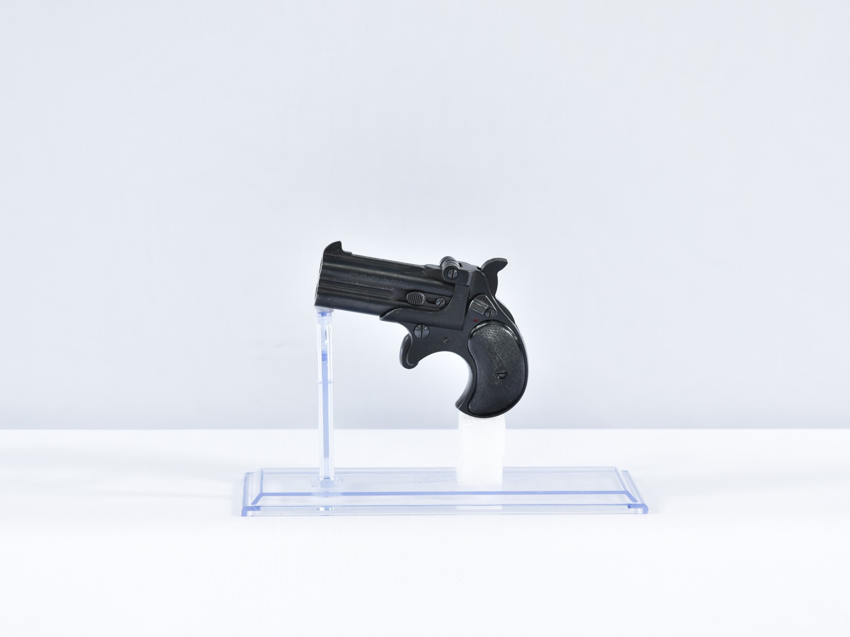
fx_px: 2013
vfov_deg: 18.0
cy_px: 318
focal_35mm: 82
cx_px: 422
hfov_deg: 23.8
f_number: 5.6
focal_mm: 50
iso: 640
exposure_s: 1/20
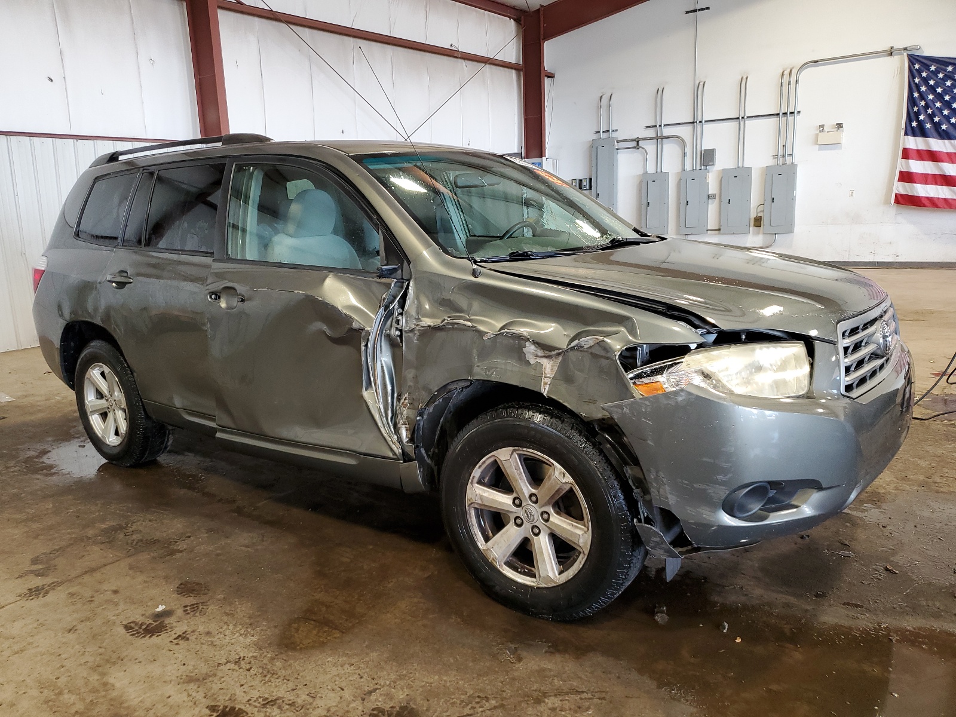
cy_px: 358
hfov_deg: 67.3
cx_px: 478
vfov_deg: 53.1
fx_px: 718
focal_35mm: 26
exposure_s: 1/60.2
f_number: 1.5
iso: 96
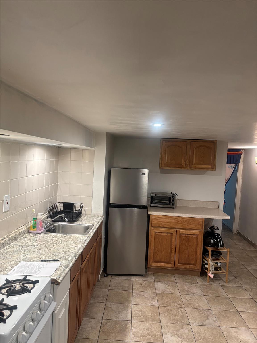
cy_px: 172
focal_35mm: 26
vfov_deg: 67.3
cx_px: 128
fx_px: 257
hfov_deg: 53.1
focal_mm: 5.96
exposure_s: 1/60
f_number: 1.6
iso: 160
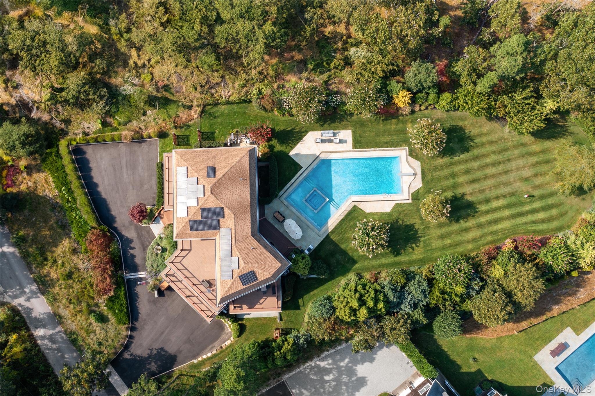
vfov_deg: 46.4
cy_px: 198
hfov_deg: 65.5
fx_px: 462
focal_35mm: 28
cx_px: 298
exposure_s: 1/120
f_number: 4.5
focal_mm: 10.26
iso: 100
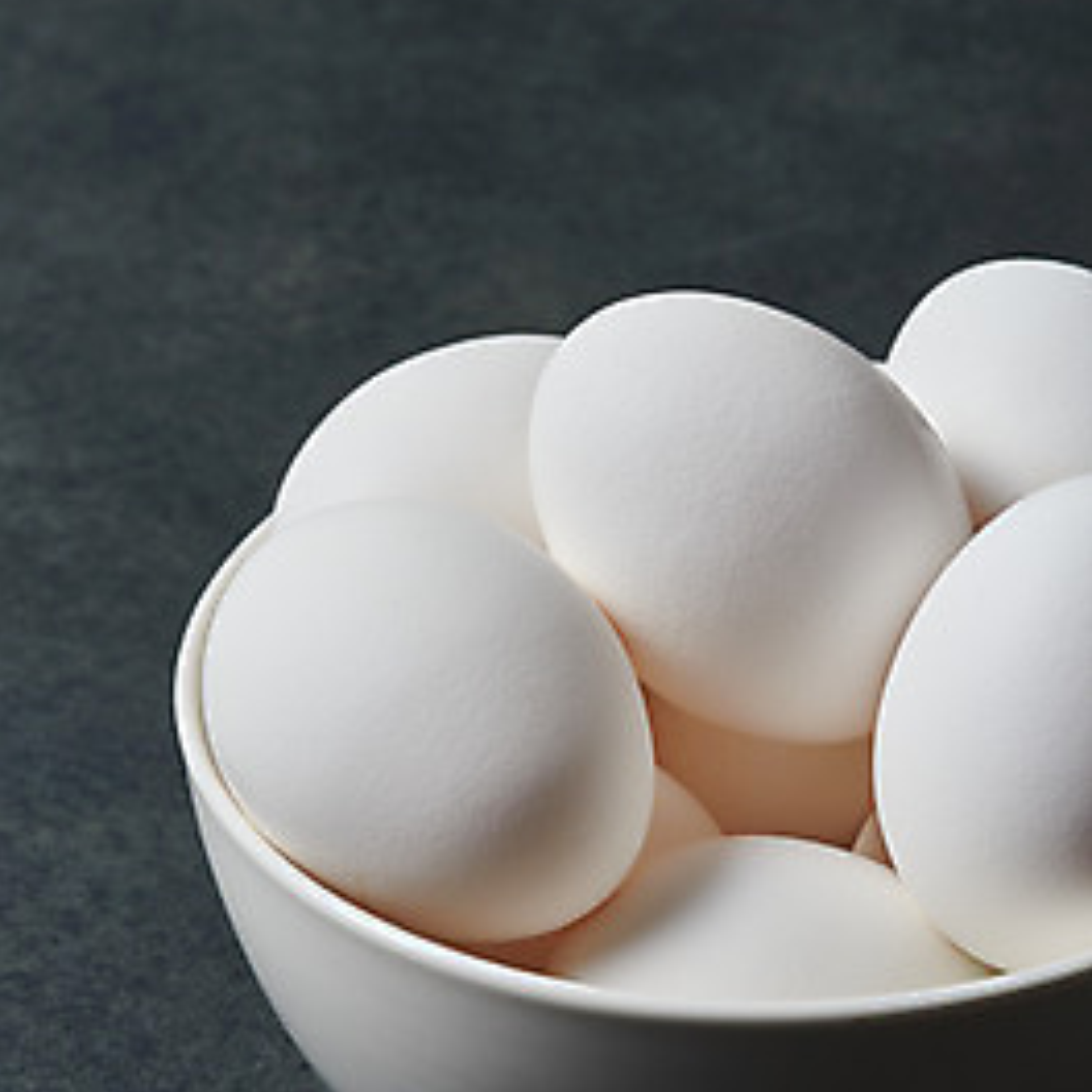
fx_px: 4818
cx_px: 544
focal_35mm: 135
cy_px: 633
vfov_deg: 12.9
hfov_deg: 12.9
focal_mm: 105
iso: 100
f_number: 20
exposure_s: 1/125
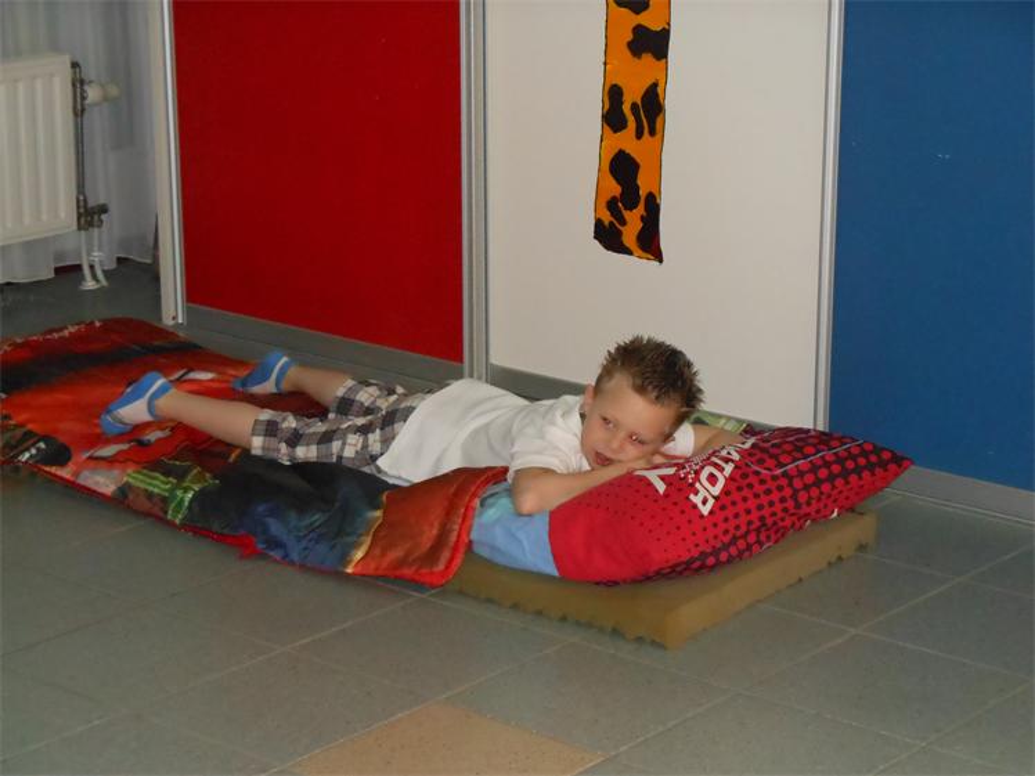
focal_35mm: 87
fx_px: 2601
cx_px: 518
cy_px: 388
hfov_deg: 22.5
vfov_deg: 17.0
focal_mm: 15.5
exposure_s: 1/60
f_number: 4.6
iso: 800
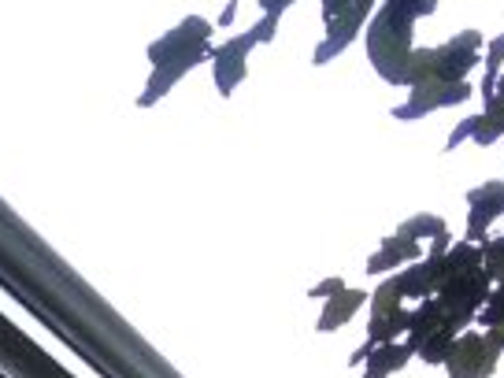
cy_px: 1038
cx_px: -926
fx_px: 3844
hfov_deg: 6.9
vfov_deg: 5.4
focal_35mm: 264
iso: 100
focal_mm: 4.28
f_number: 2.4
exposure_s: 1/120
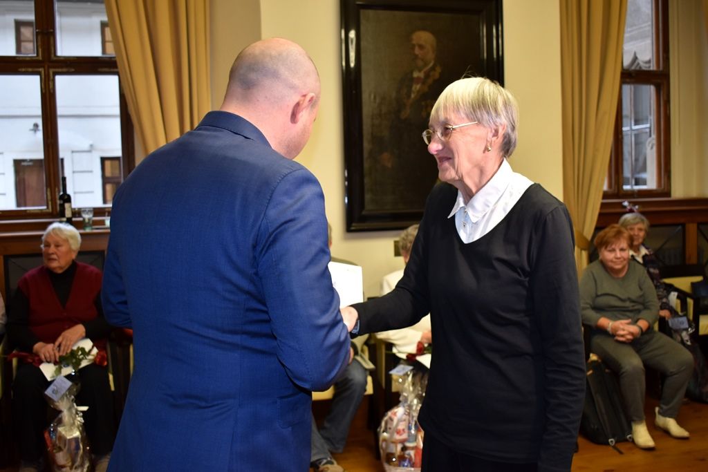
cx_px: 354
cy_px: 236
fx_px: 738
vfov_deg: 35.5
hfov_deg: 51.3
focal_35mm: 38
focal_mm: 25
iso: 560
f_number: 4.5
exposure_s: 1/60
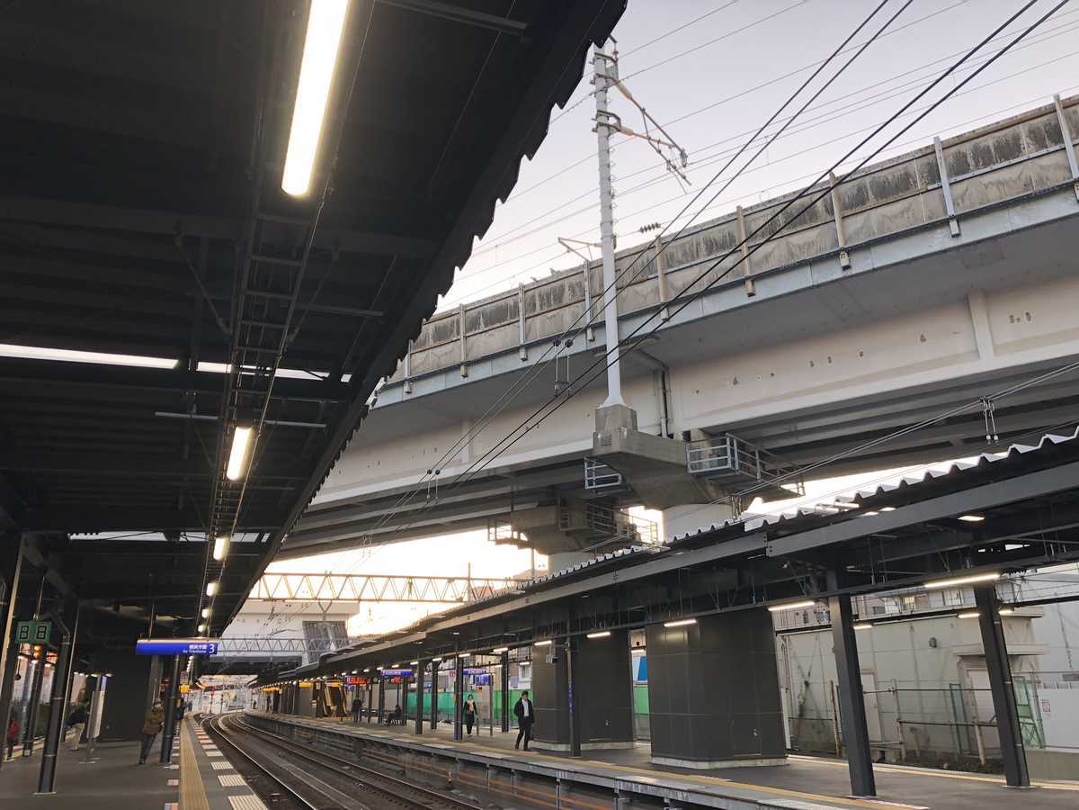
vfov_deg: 48.2
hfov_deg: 61.7
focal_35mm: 29
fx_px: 904
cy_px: 405
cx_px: 540
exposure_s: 1/100
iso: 40
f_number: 1.8
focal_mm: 3.99
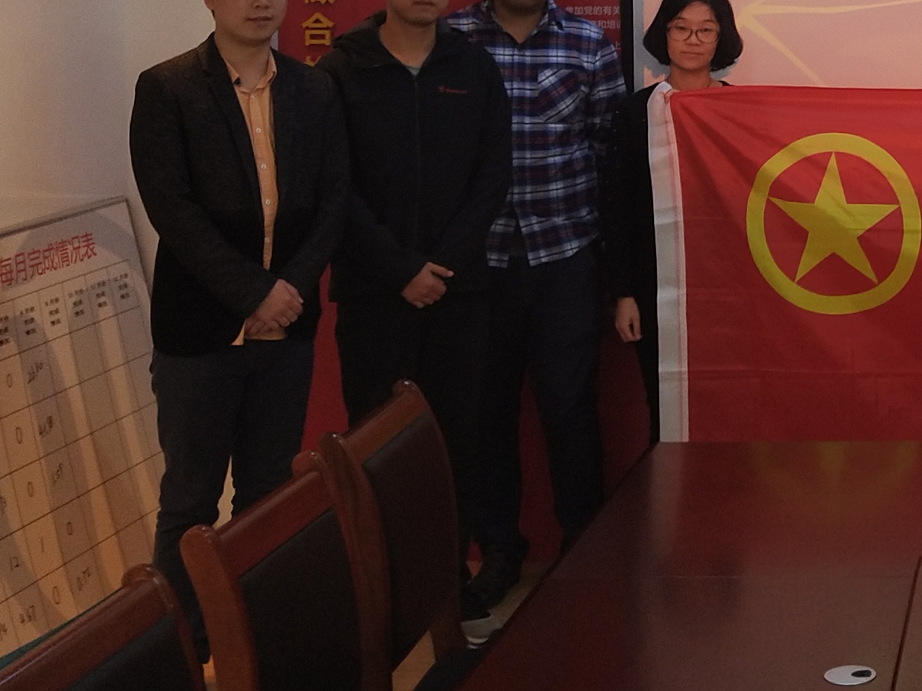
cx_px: 1050
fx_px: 2290
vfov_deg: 16.8
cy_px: -12
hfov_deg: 21.4
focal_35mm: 86
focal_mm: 3.95
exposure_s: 1/50
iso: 142
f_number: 1.8
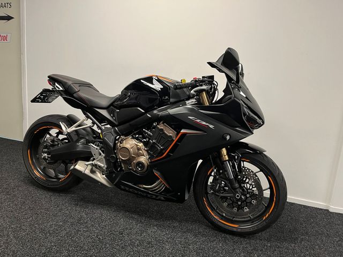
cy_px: 128
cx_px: 172
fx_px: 258
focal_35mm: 26
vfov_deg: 53.1
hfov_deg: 67.3
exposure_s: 1/50
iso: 100
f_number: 1.6
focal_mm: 5.1
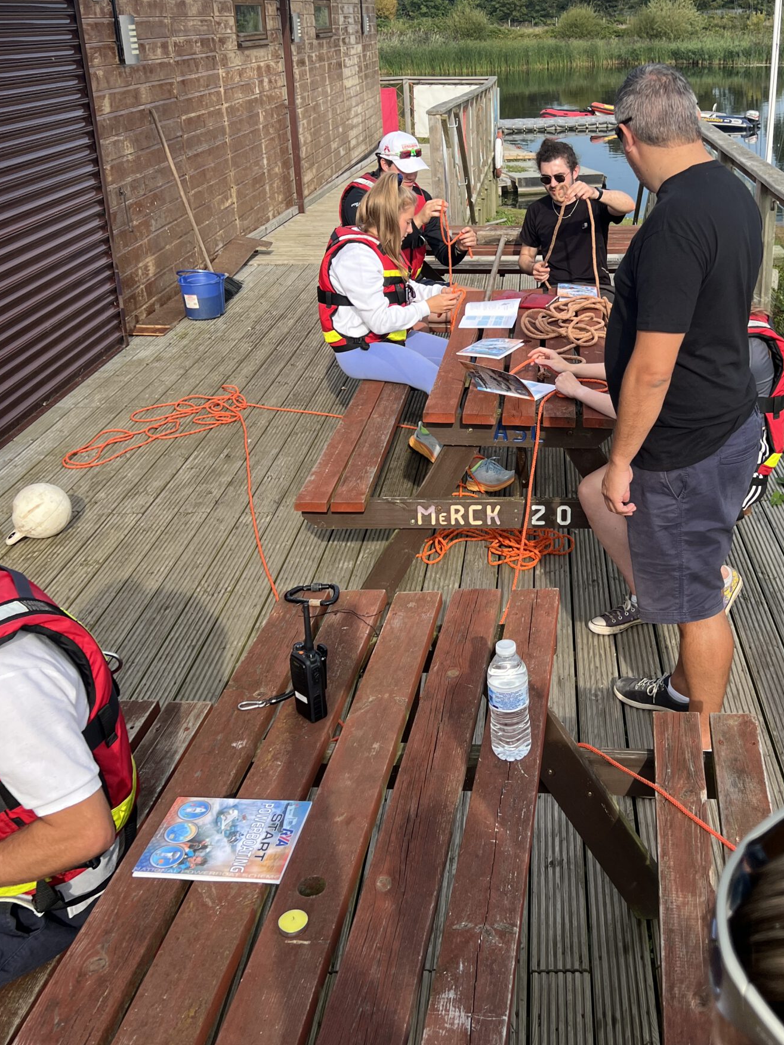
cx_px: 556
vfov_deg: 48.9
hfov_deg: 37.1
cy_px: 455
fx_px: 1148
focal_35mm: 38
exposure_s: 1/1808
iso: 50
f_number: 1.5
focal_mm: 5.7
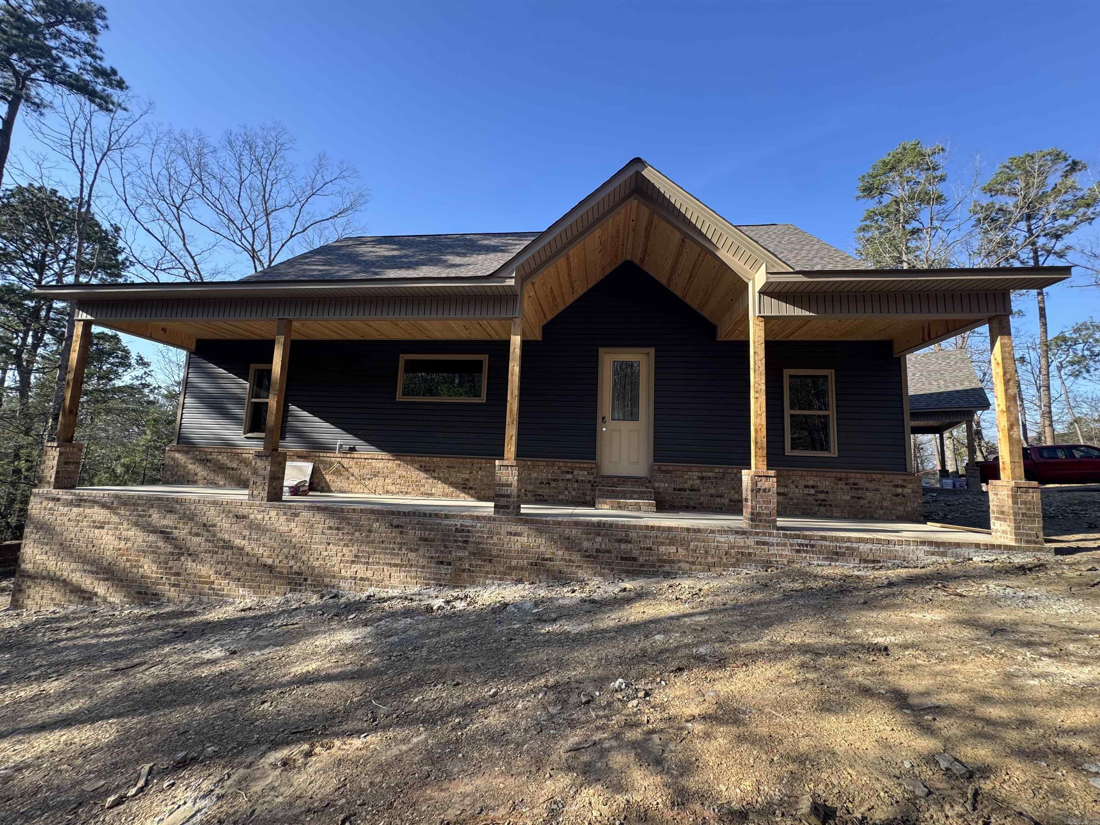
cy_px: 412
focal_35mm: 14
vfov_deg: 85.7
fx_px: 445
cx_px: 550
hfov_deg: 102.1
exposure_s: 1/289
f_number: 2.2
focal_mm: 2.22
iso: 40
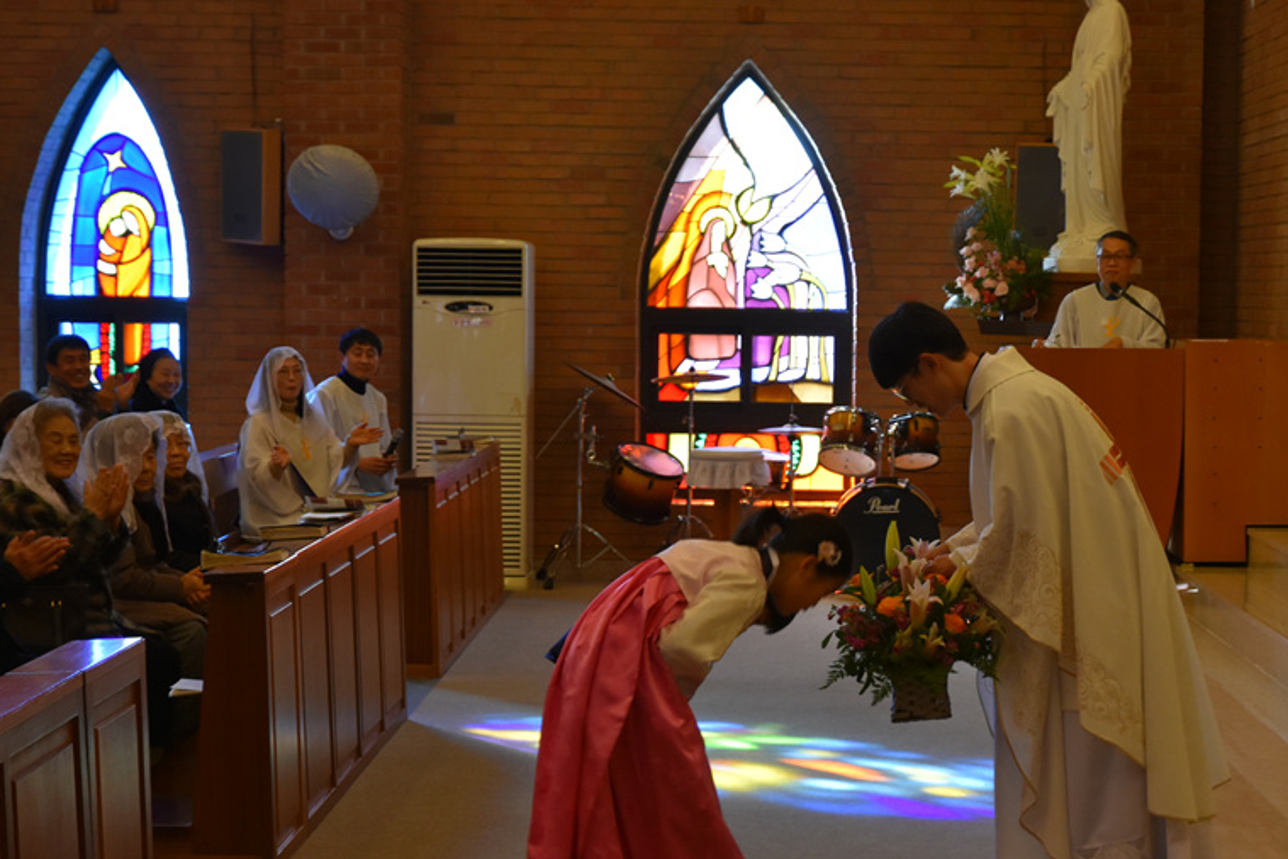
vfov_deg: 15.1
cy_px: 550
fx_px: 3244
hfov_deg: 22.4
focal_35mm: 91
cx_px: 859
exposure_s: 1/80
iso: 800
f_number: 4.8
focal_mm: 45
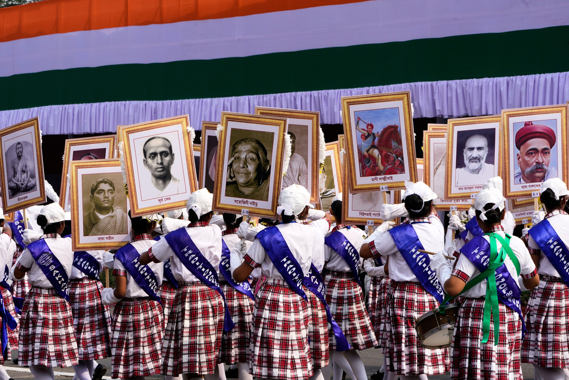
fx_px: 2260
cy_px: 190
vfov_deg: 9.6
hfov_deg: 14.3
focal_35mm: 143
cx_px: 284
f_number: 13
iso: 400
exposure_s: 1/500
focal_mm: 143
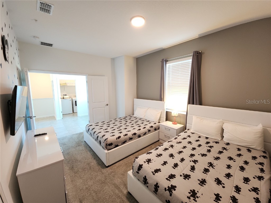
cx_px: 136
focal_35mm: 13
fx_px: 102
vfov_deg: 89.9
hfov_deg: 106.2
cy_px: 102
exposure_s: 1/60
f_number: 2.2
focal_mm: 2.2
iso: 400
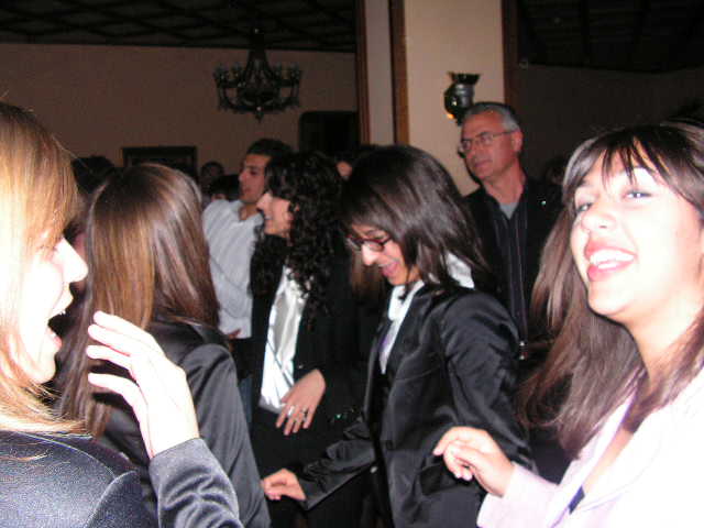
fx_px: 732
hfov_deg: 51.4
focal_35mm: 36
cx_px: 352
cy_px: 264
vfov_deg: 39.7
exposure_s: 1/40
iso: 200
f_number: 3.2
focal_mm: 6
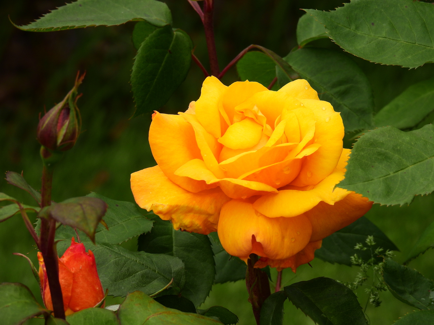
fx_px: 4388
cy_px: 162
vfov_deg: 4.2
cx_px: 217
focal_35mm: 350
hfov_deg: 5.7
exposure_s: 1/640
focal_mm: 62.5
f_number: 5
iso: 100
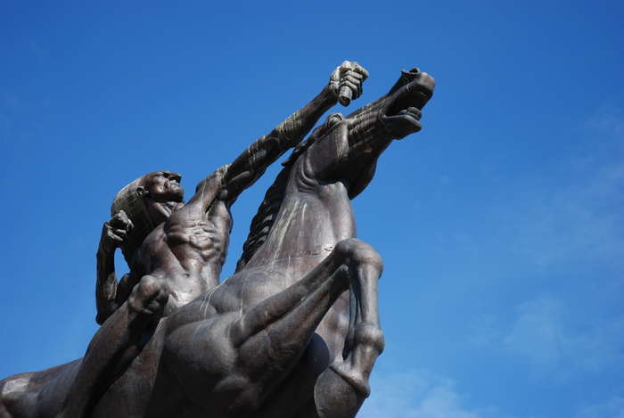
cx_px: 312
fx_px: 1250
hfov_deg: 28.0
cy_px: 209
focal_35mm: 72
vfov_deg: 19.0
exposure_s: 1/1000
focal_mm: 48
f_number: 4.5
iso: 200
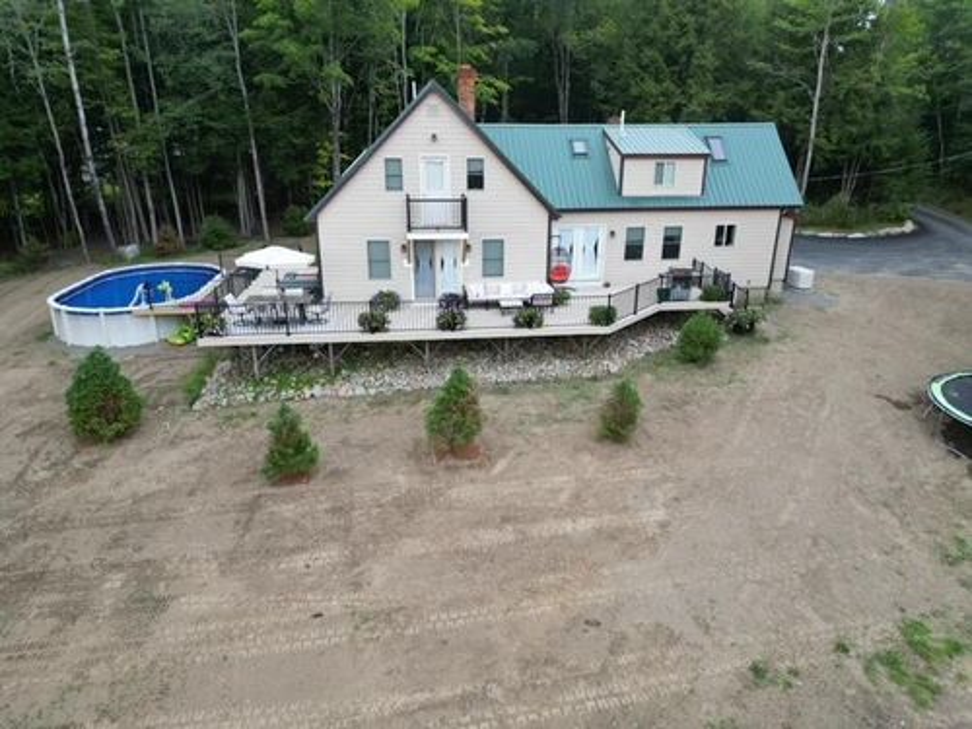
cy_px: 364
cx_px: 486
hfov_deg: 71.6
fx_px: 674
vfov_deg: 56.8
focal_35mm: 24
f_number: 1.7
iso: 120
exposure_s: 1/240
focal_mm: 6.72
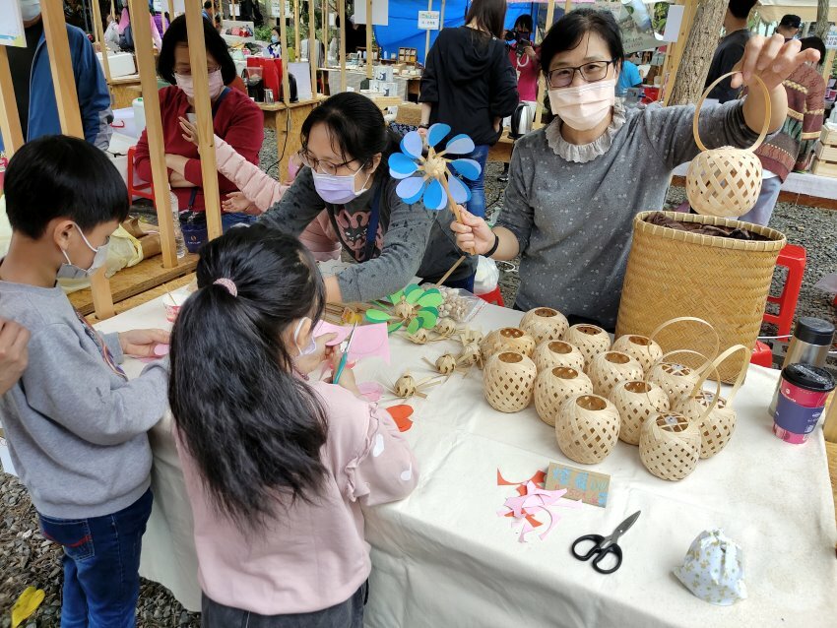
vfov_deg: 54.9
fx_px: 605
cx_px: 418
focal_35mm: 25
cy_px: 314
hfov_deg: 69.4
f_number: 1.6
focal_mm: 4.75
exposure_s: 1/186
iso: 88
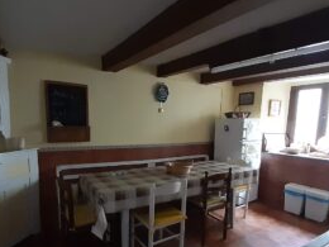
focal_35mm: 20
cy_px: 147
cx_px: 148
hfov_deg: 81.5
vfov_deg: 65.4
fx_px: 190
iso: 640
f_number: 2.2
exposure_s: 1/20
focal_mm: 1.13
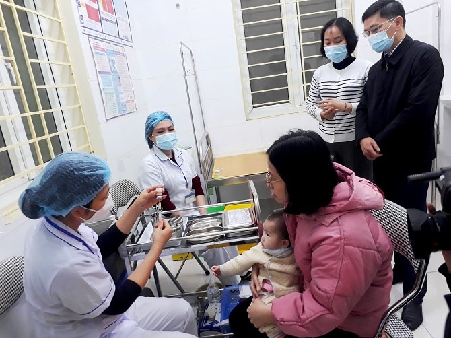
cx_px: 226
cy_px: 169
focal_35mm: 27
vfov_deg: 51.3
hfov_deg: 65.3
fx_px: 352
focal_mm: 3.6
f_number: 1.9
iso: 160
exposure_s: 1/33
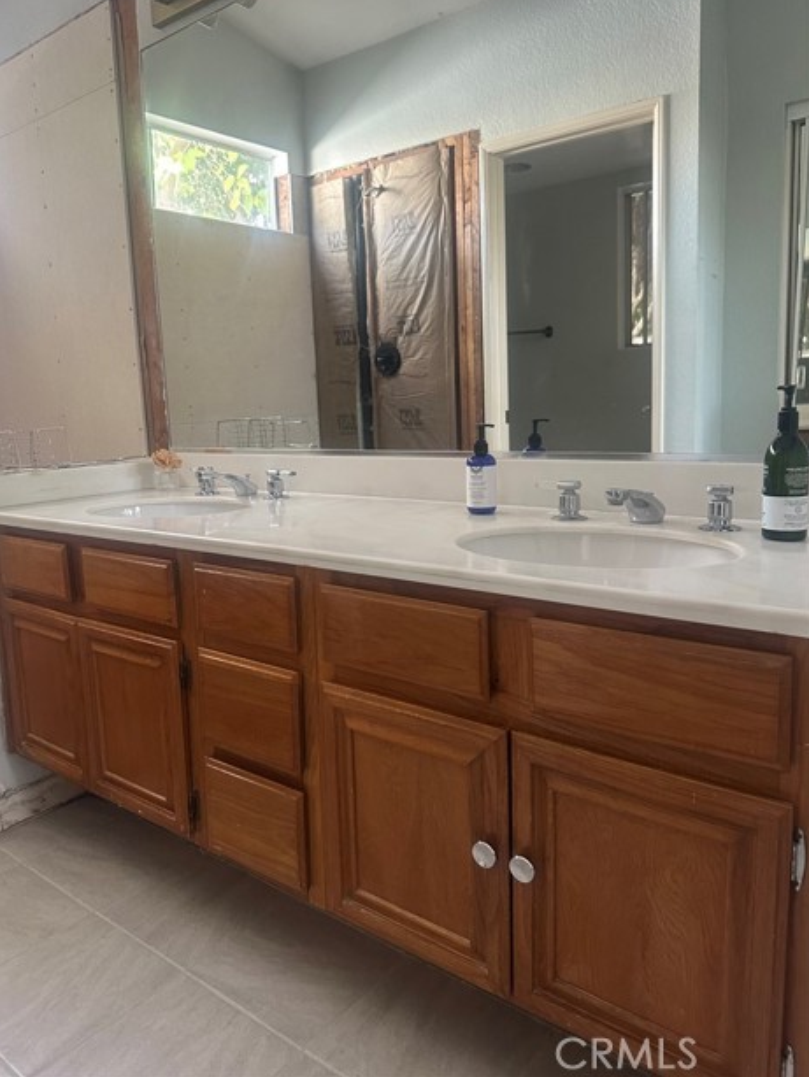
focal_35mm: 25
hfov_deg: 54.9
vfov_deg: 69.3
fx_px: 778
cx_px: 391
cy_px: 517
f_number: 1.78
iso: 320
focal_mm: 6.86
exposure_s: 1/60
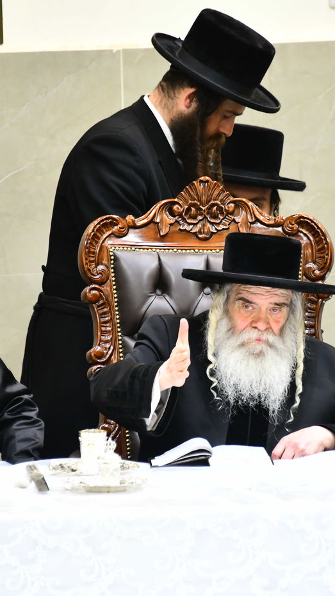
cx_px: 220
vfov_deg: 5.5
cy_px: 298
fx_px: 6223
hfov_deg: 3.1
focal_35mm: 394
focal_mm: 250
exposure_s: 1/160
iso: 2500
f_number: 5.6
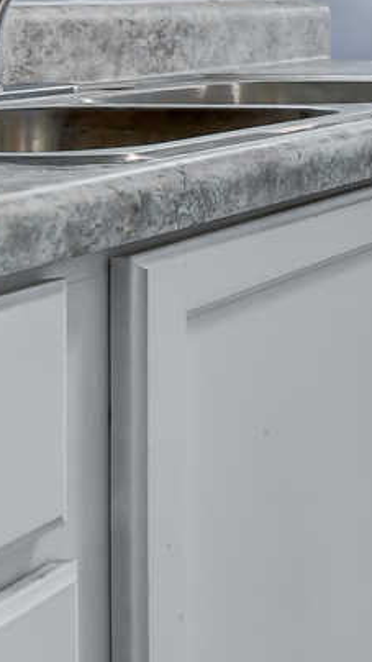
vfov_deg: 29.7
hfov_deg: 13.5
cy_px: -79
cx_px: 911
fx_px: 1106
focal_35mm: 63
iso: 200
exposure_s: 1/160
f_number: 3.5
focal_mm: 10
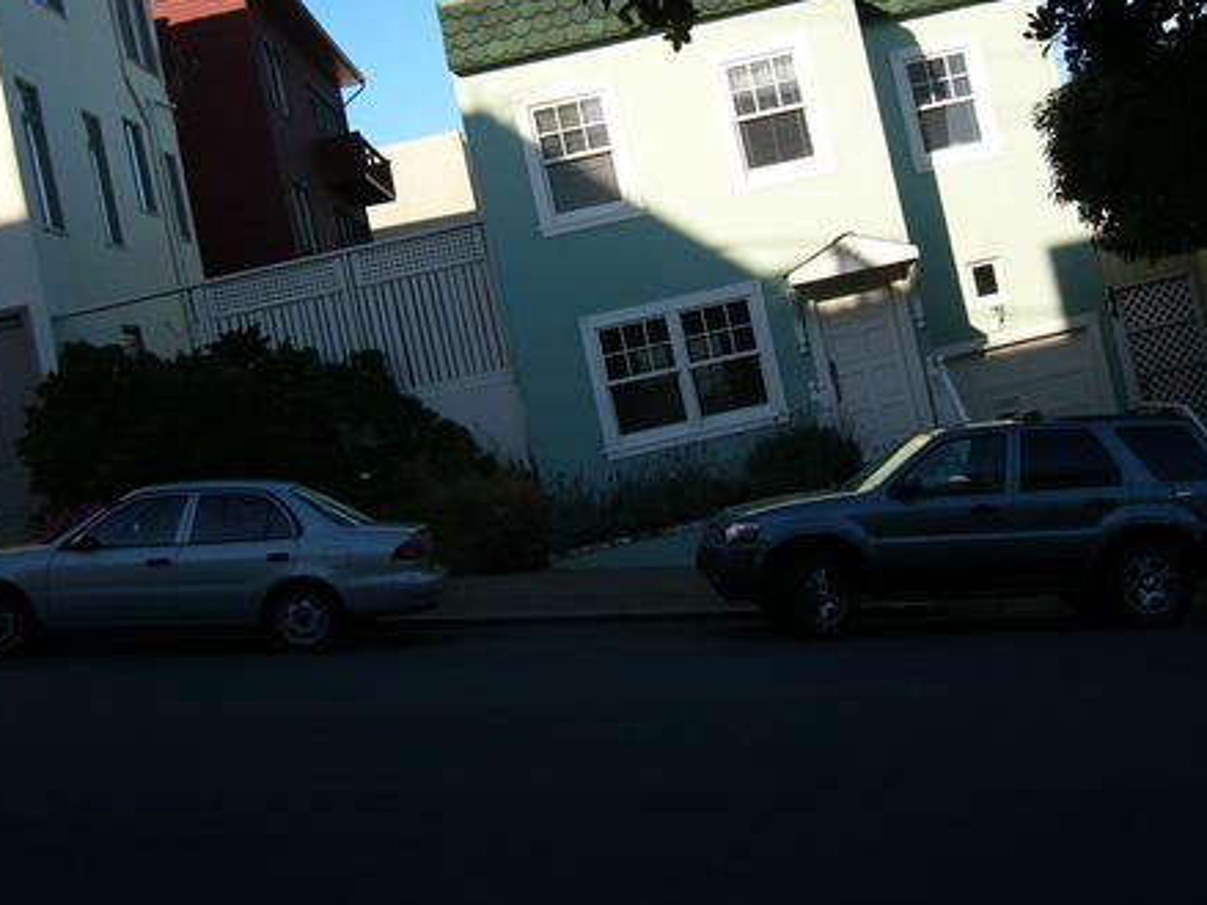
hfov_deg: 37.5
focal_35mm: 51
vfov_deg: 28.3
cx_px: 575
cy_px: 283
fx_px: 1778
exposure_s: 1/1000
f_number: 2.8
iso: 50
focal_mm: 5.8
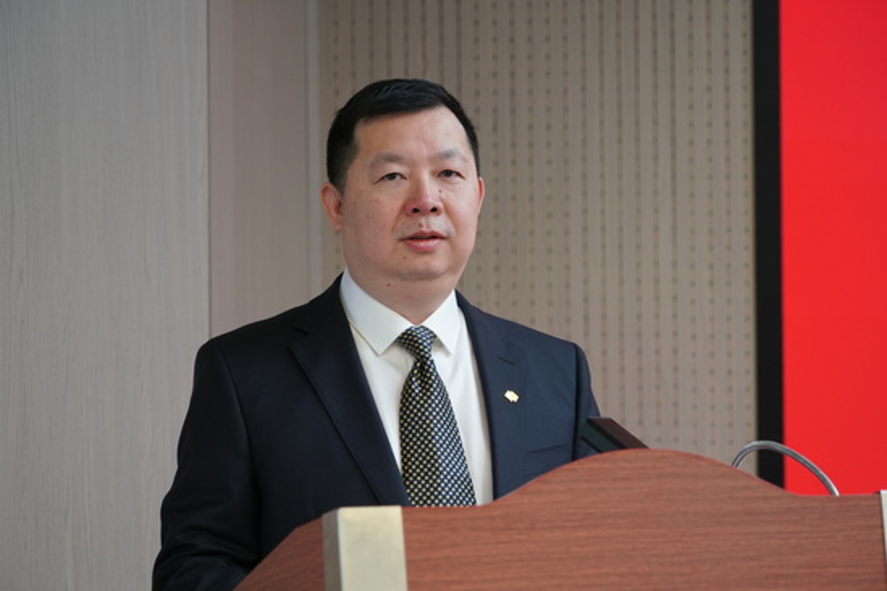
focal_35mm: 124
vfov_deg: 11.1
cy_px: 296
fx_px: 3055
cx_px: 444
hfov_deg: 16.5
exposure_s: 1/160
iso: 1600
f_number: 6.3
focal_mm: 124
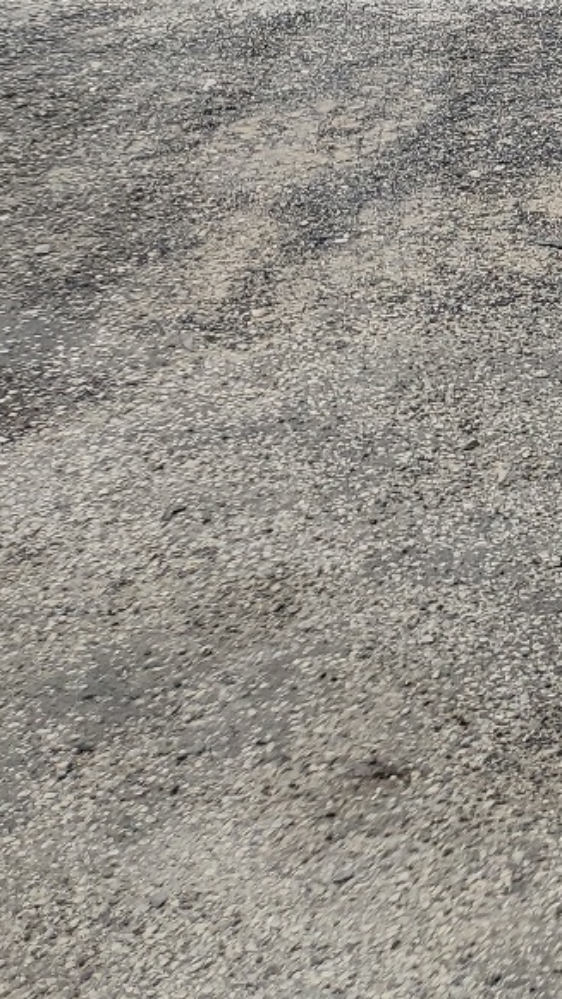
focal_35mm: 78
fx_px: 2066
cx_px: 1346
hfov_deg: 12.3
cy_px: -17
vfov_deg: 25.7
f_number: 1.5
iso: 50
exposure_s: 1/2500
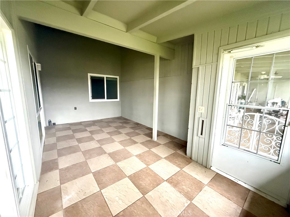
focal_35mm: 14
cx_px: 145
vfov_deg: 85.7
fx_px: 117
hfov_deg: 102.1
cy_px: 108
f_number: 2.2
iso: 1250
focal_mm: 2.22
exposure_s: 1/60
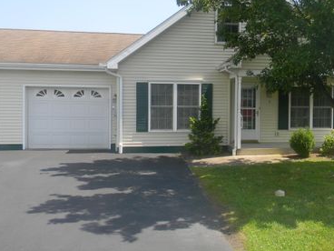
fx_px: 367
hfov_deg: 48.5
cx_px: 209
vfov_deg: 37.7
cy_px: 110
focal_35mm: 38
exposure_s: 1/418
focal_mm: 5
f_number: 3.5
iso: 80
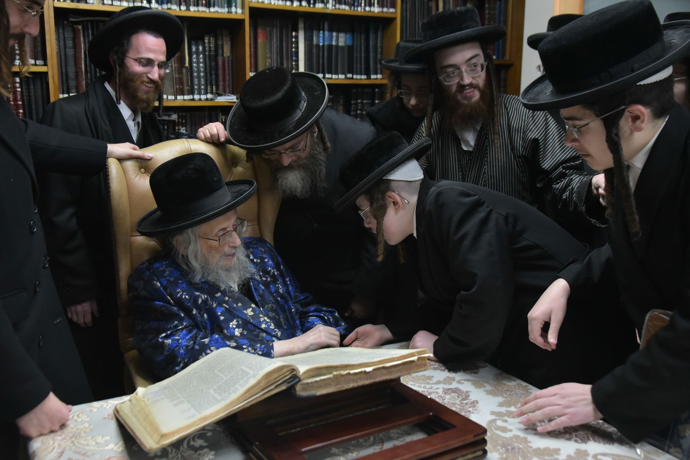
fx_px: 652
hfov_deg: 55.8
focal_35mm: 34
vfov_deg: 38.9
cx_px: 345
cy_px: 230
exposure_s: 1/200
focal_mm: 34
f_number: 5.6
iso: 3200
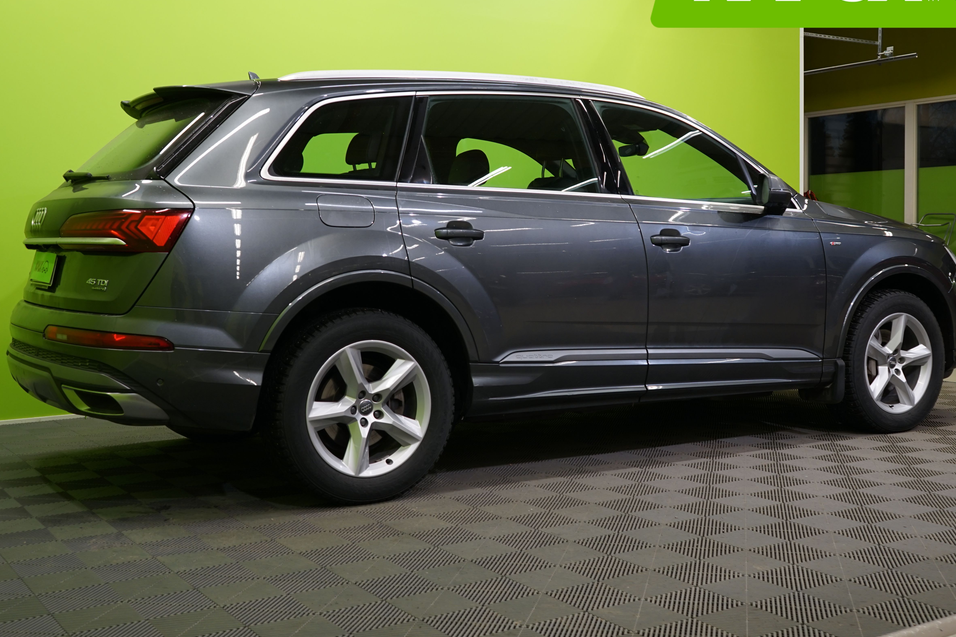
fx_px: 1115
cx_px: 498
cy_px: 290
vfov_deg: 31.9
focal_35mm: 42
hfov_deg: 46.4
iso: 400
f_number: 5
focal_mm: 33
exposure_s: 1/30
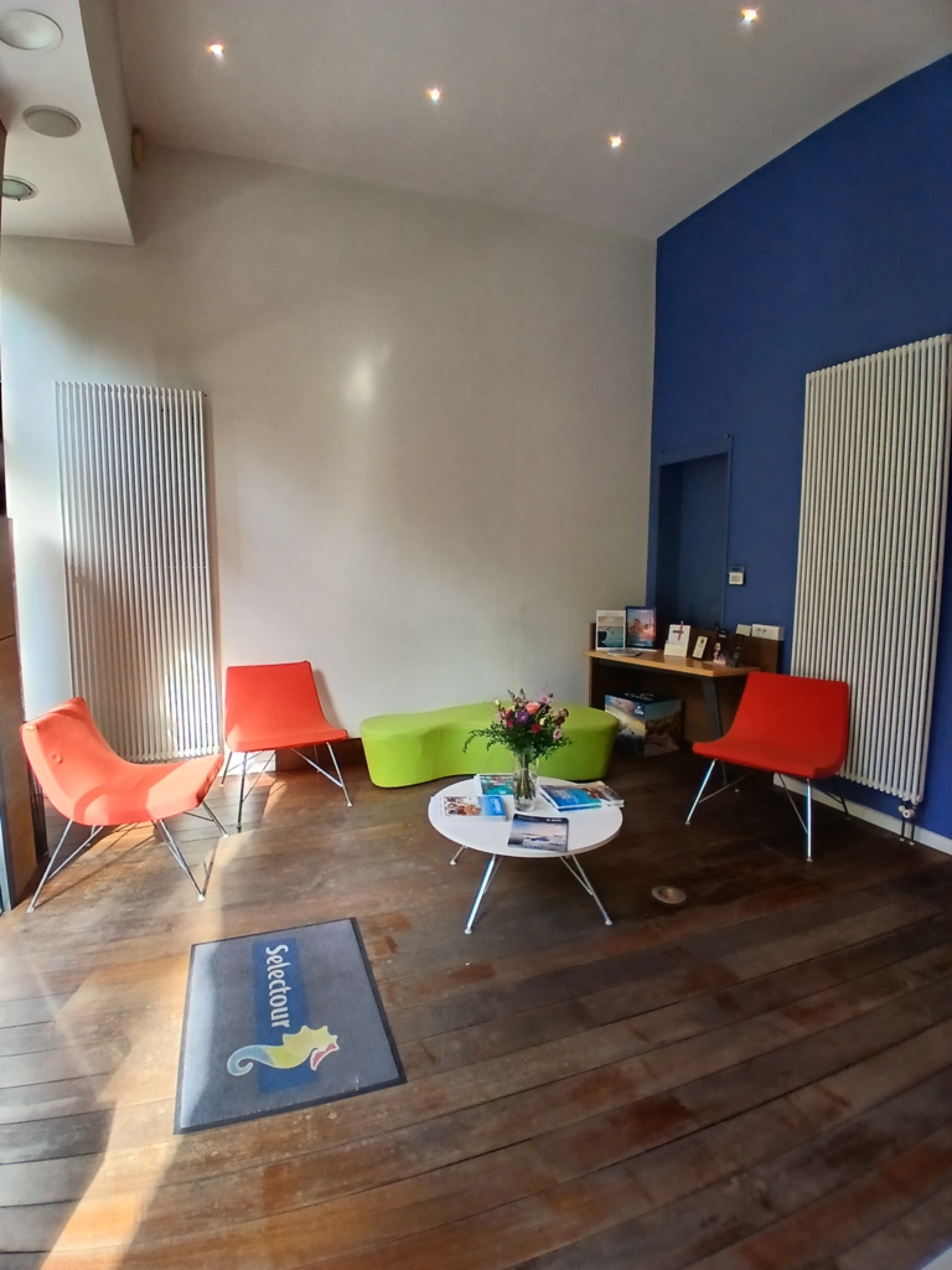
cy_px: 635
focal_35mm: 17
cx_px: 476
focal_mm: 1.4
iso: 50
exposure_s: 1/50
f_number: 2.2
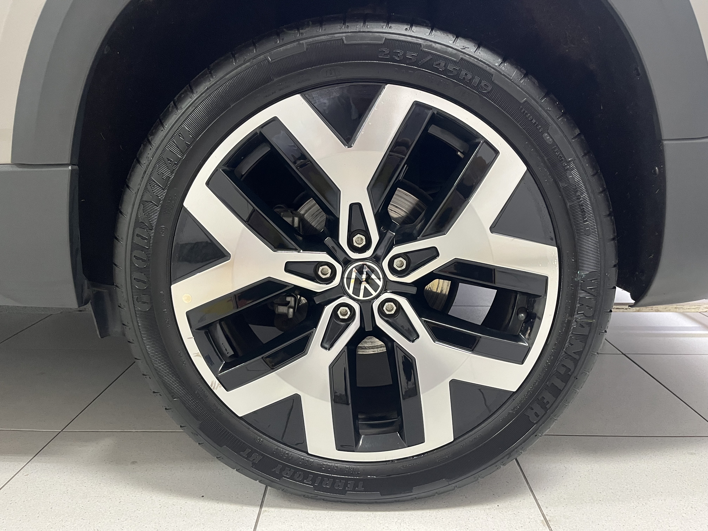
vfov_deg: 53.1
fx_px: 532
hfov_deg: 67.3
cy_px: 266
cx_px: 354
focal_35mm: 26
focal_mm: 5.1
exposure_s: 1/60
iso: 500
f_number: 1.6
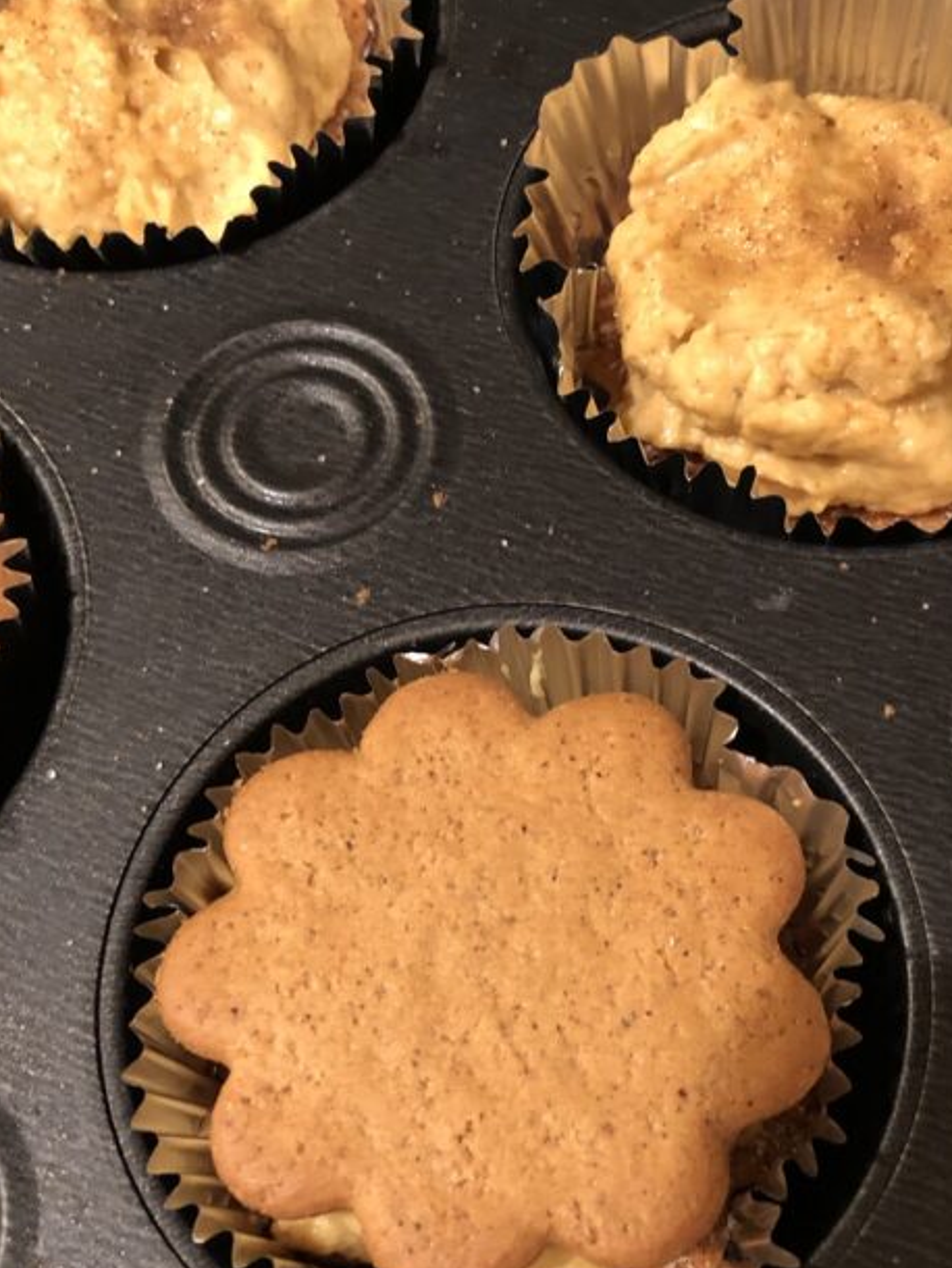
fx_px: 1722
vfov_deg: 40.2
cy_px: 761
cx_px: 580
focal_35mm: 47
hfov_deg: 30.8
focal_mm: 3.99
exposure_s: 1/7
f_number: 1.8
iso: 80
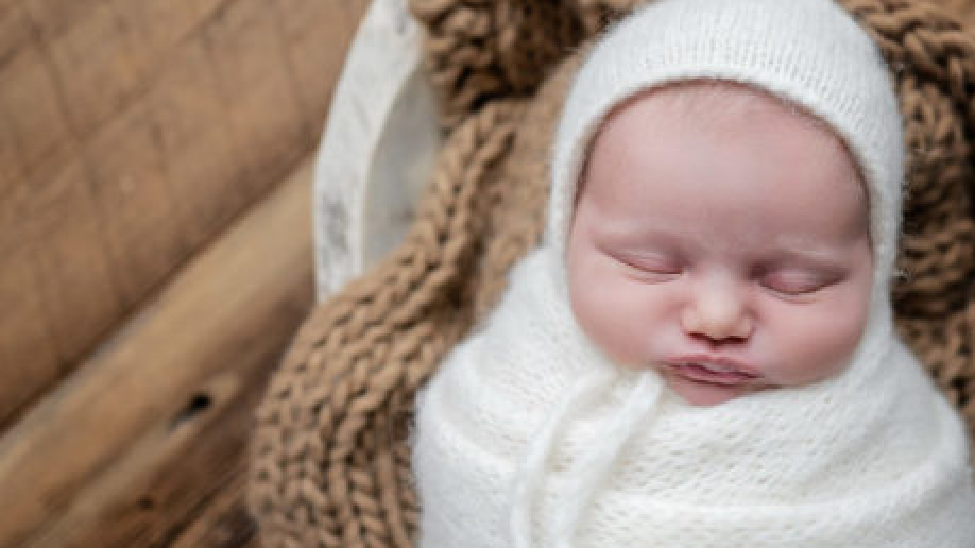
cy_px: 301
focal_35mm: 42
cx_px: 697
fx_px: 1086
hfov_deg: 47.1
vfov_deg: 28.3
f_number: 1.8
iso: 200
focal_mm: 24
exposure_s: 1/200
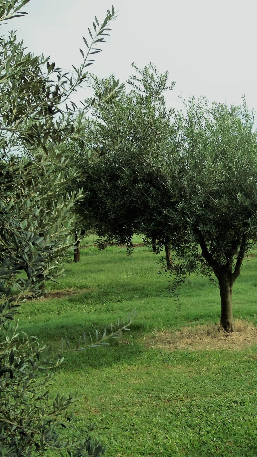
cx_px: 303
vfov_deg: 40.6
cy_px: 228
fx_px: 618
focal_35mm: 51
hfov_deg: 21.9
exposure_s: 1/863
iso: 50
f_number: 2.4
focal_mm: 4.28
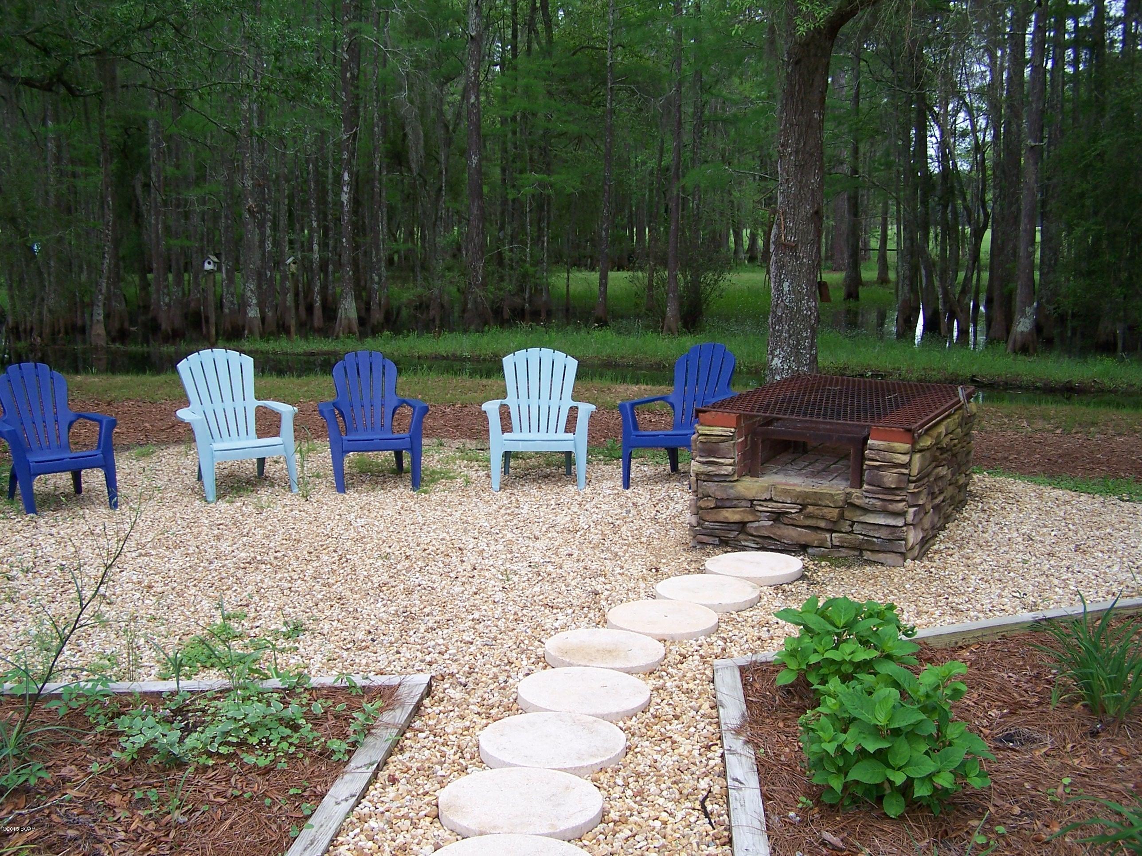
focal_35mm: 38
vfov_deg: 37.7
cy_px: 428
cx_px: 571
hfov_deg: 49.0
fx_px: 1254
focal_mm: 6.3
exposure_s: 1/320
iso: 80
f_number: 2.8
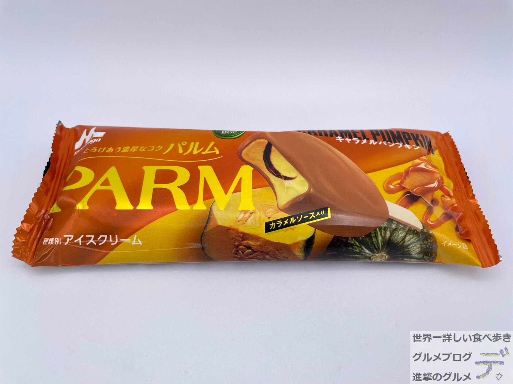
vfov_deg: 53.1
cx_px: 256
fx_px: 385
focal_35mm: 26
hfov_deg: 67.3
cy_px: 192
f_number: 1.6
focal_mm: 4.2
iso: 50
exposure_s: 1/485
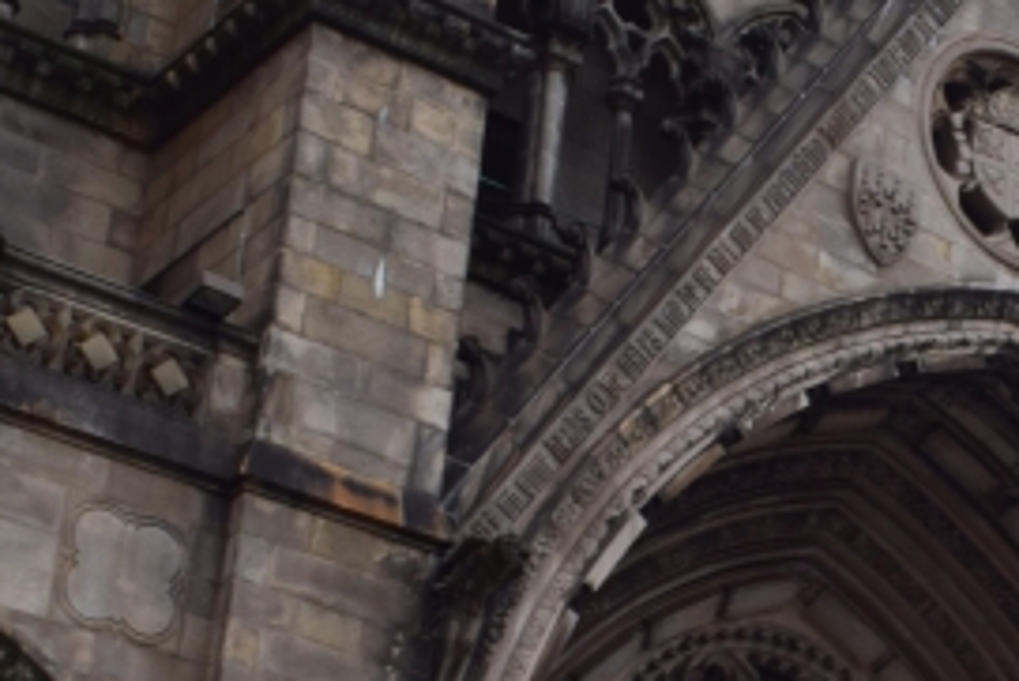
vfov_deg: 13.3
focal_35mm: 102
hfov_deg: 19.3
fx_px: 2889
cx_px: 1064
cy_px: 613
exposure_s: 1/250
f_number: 10
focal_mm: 18
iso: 400
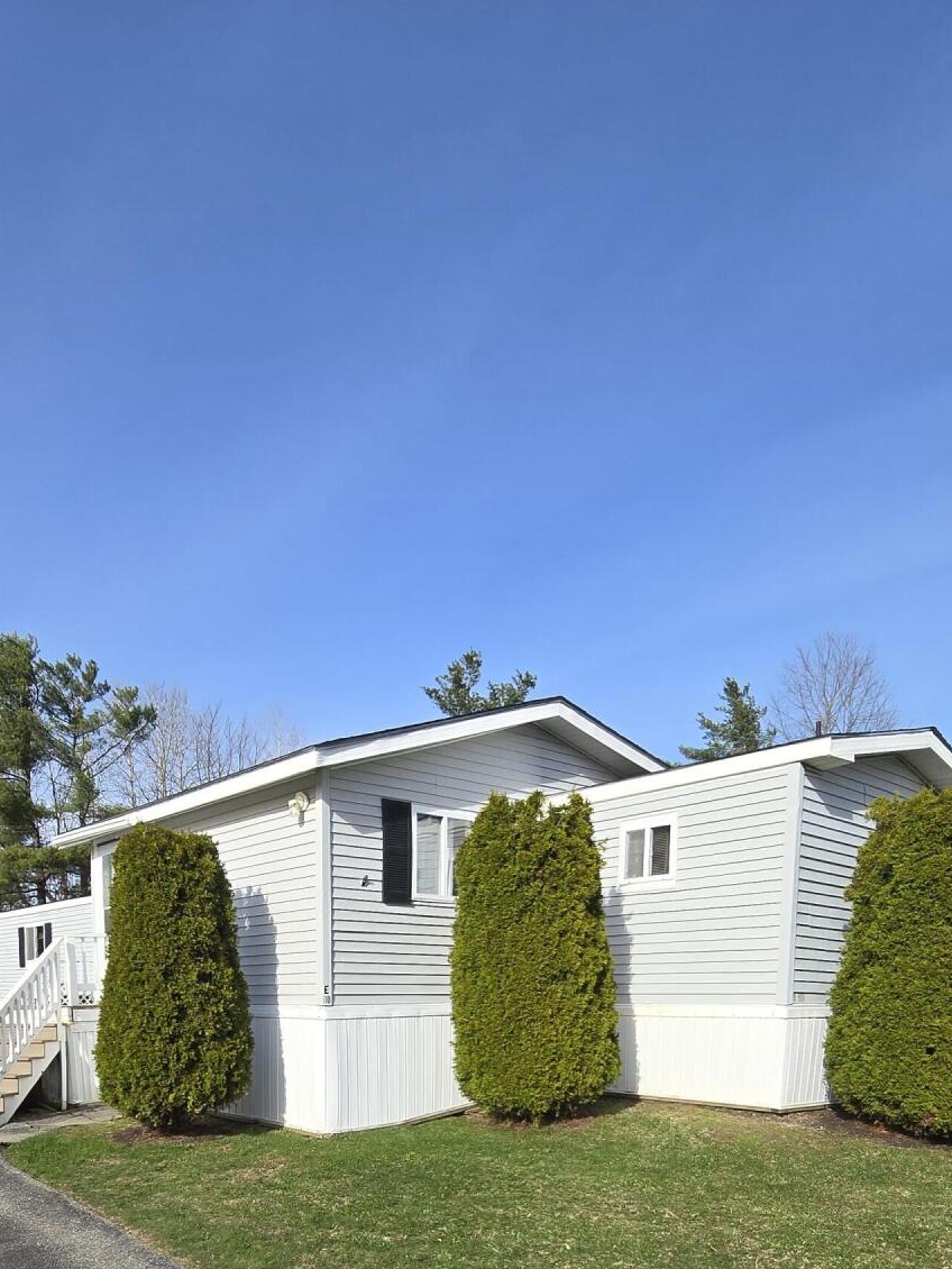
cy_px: 1061
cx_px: 289
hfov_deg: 57.1
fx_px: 843
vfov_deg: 65.4
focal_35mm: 23
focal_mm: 2.2
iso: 50
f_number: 2.2
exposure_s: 1/1829
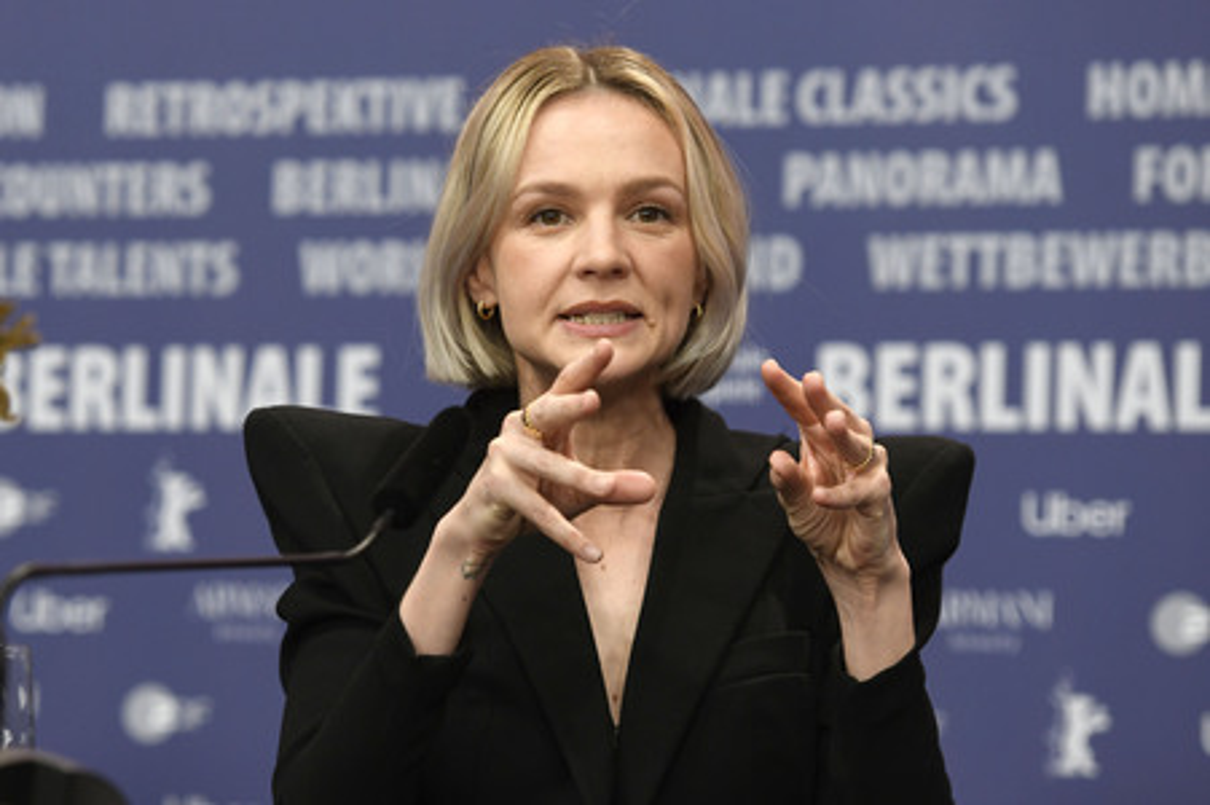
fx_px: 4534
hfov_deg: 15.2
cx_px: 605
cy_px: 402
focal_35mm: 135
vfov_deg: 10.1
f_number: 4
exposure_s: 1/320
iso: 1250
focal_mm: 135
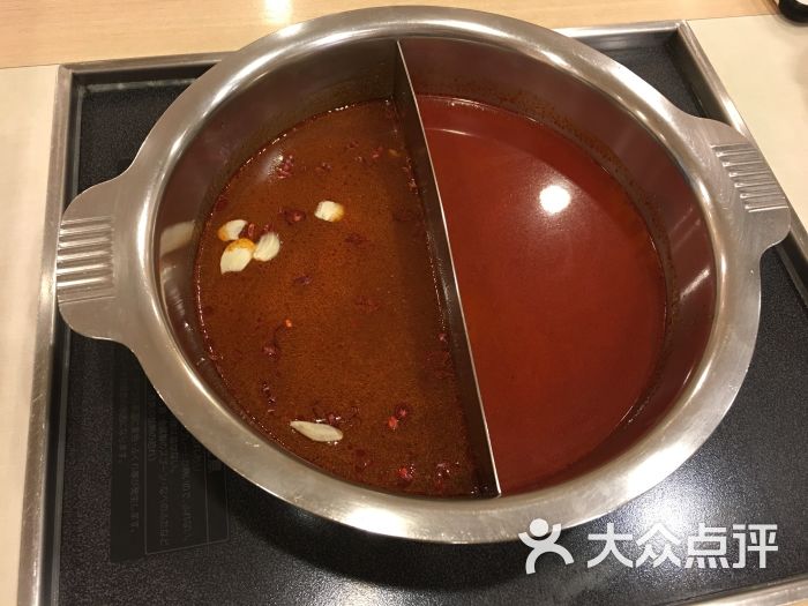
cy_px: 303
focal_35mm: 29
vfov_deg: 48.2
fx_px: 677
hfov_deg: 61.7
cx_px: 404
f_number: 2.2
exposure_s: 1/15
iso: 80
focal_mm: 4.15
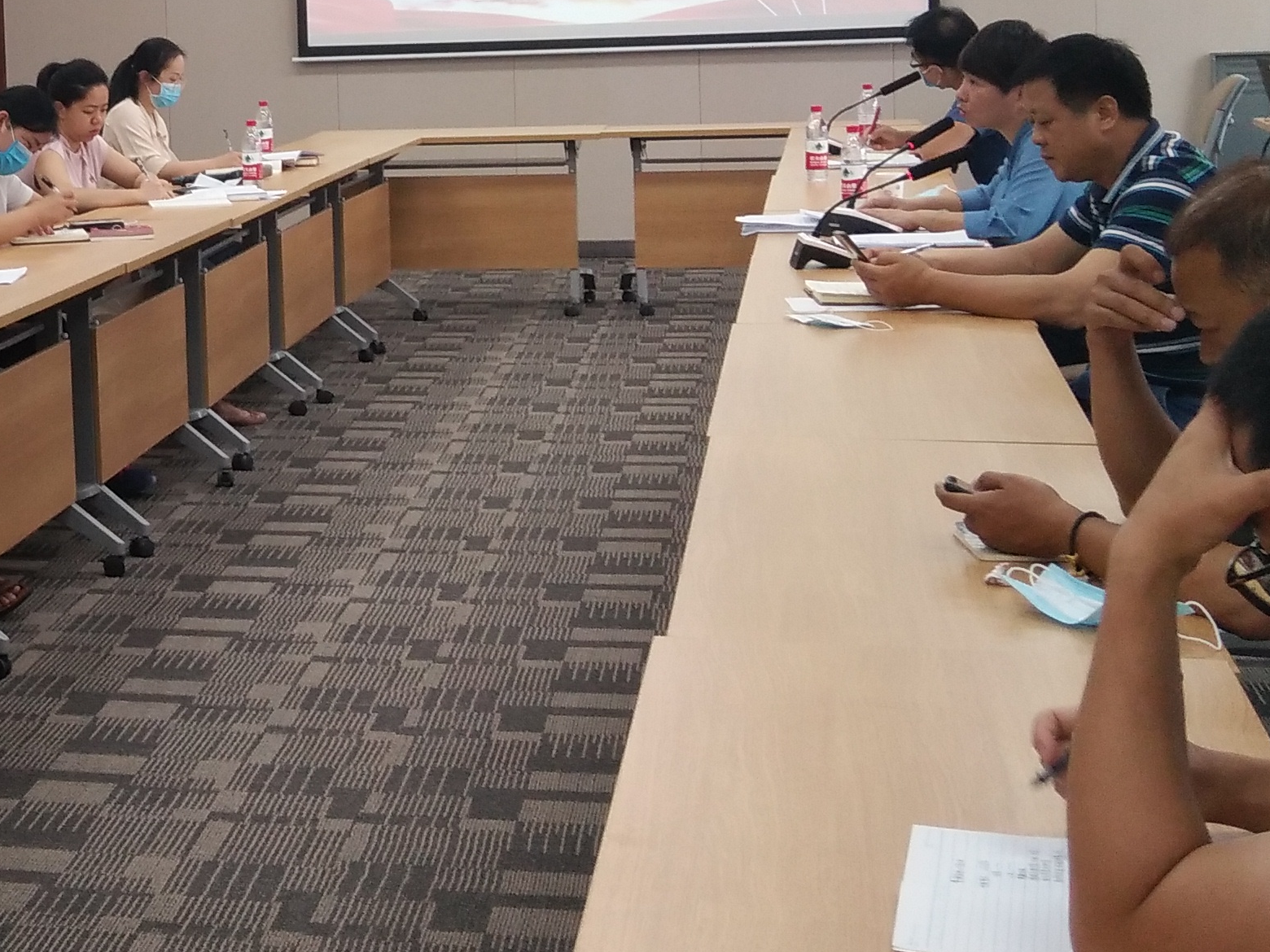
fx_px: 2055
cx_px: -76
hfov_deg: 31.1
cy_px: 199
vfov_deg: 25.7
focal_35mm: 56
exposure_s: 1/33.3
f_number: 2.2
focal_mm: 3.66
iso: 79
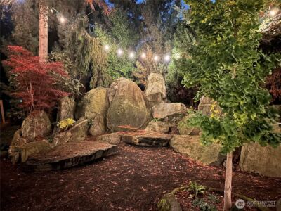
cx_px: 140
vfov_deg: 56.8
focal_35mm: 24
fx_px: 195
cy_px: 106
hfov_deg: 71.6
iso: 2500
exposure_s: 1/5
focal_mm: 6.86
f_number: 1.78
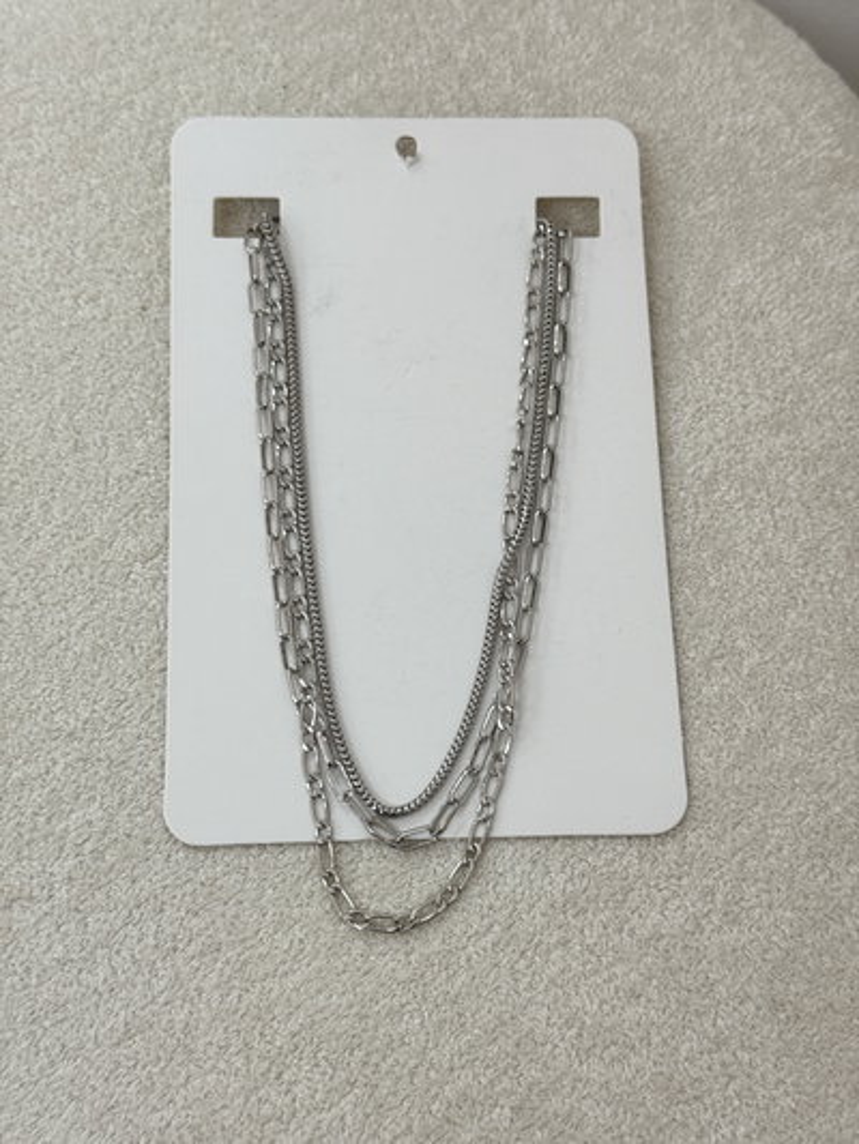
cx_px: 430
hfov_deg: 30.3
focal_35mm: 48
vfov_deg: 39.6
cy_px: 572
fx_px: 1588
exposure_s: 1/50
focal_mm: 6.76
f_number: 1.78
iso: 80
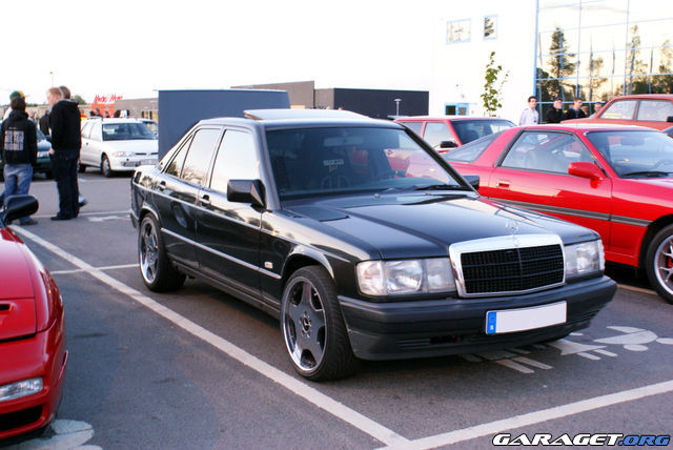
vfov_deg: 29.9
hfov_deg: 43.6
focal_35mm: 45
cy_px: 225
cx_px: 336
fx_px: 842
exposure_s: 1/6
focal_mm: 30
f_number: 10
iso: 800
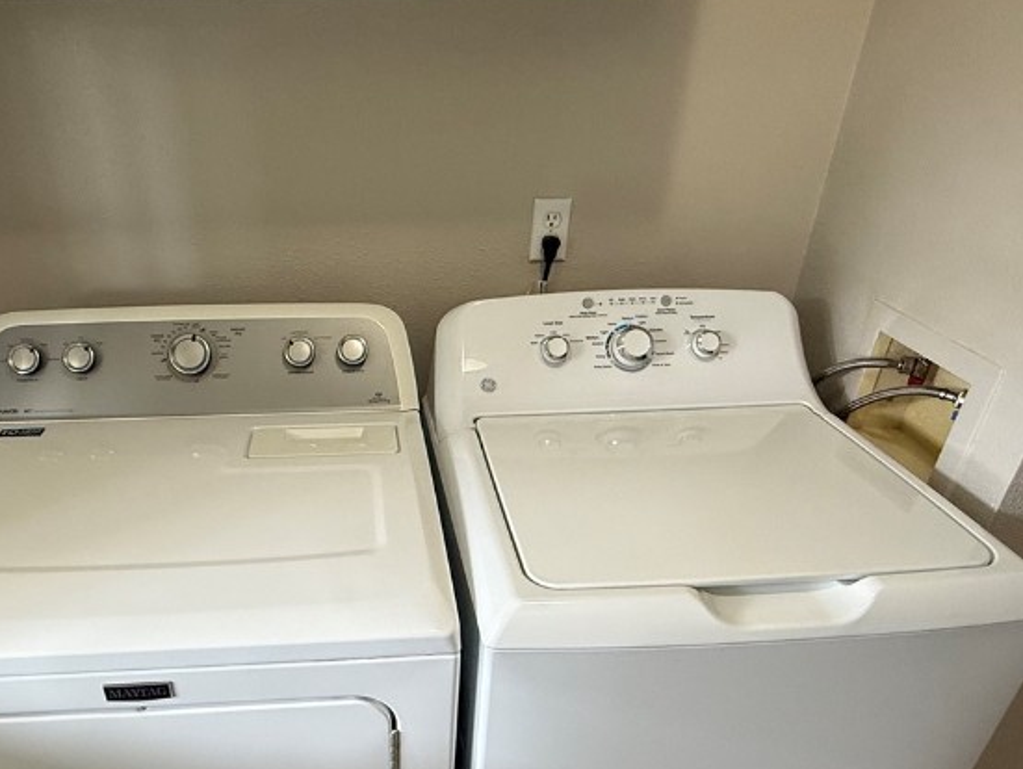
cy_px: 485
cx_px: 399
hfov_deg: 66.5
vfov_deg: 52.5
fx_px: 769
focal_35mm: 26
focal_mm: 2.22
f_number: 2.2
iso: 250
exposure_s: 1/120
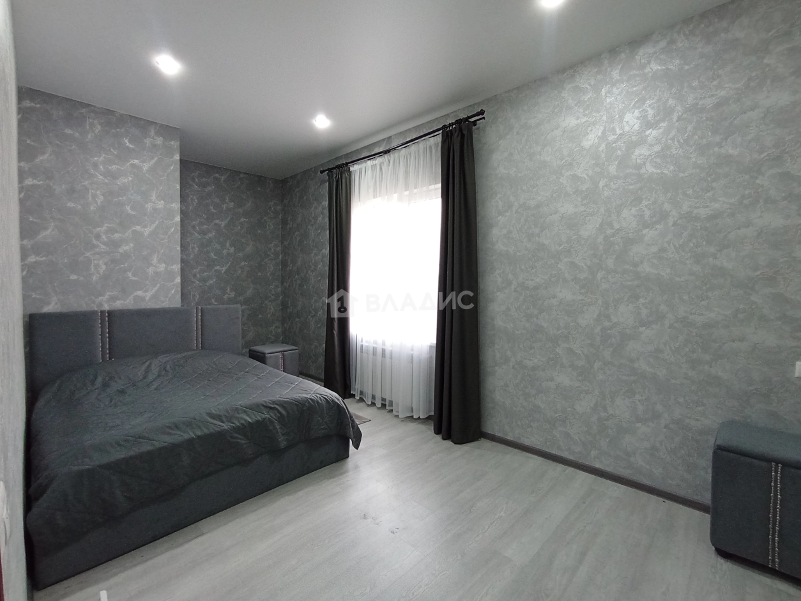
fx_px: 370
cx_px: 400
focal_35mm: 16
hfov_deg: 94.5
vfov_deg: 78.1
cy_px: 300
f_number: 2.2
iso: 228
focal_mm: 1.65
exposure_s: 1/50
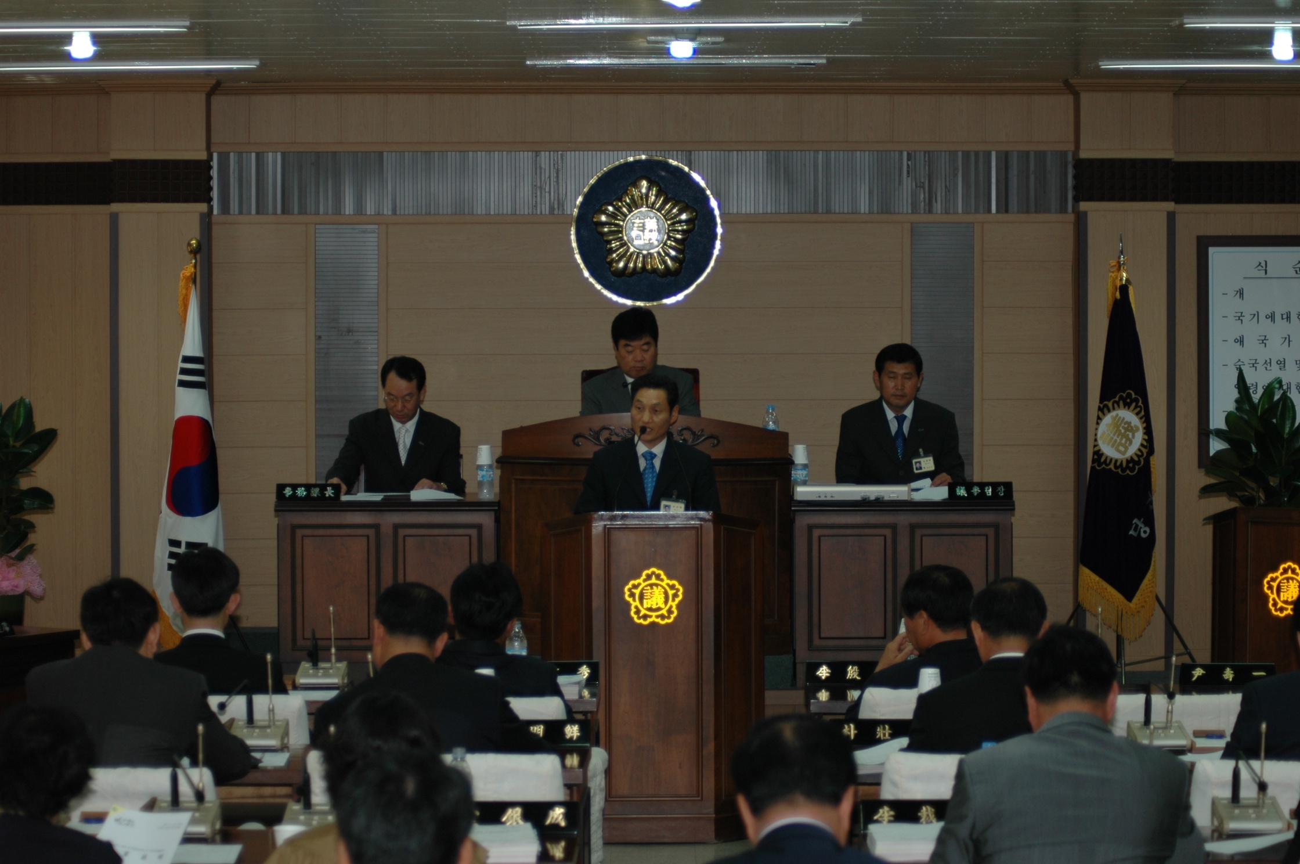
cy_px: 432
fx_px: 3787
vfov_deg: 13.0
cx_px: 650
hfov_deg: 19.5
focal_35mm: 105
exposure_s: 1/60
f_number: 4
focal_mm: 70
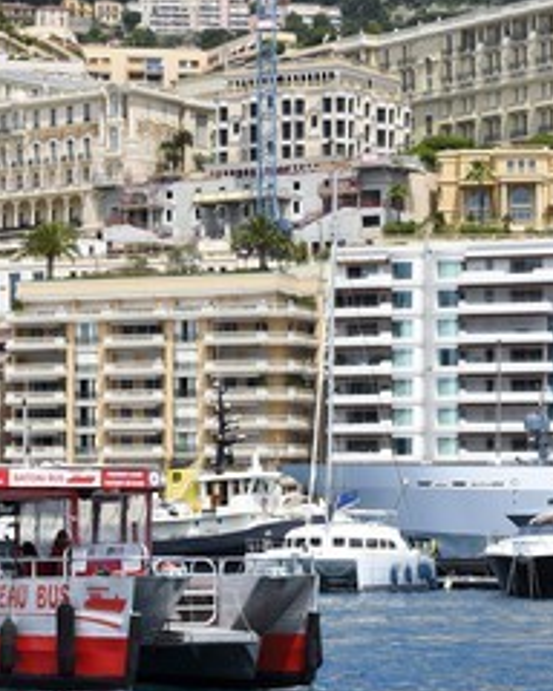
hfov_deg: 10.4
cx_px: 69
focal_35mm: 148
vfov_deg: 13.0
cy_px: 380
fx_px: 3028
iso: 200
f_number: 11
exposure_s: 1/320
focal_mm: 90
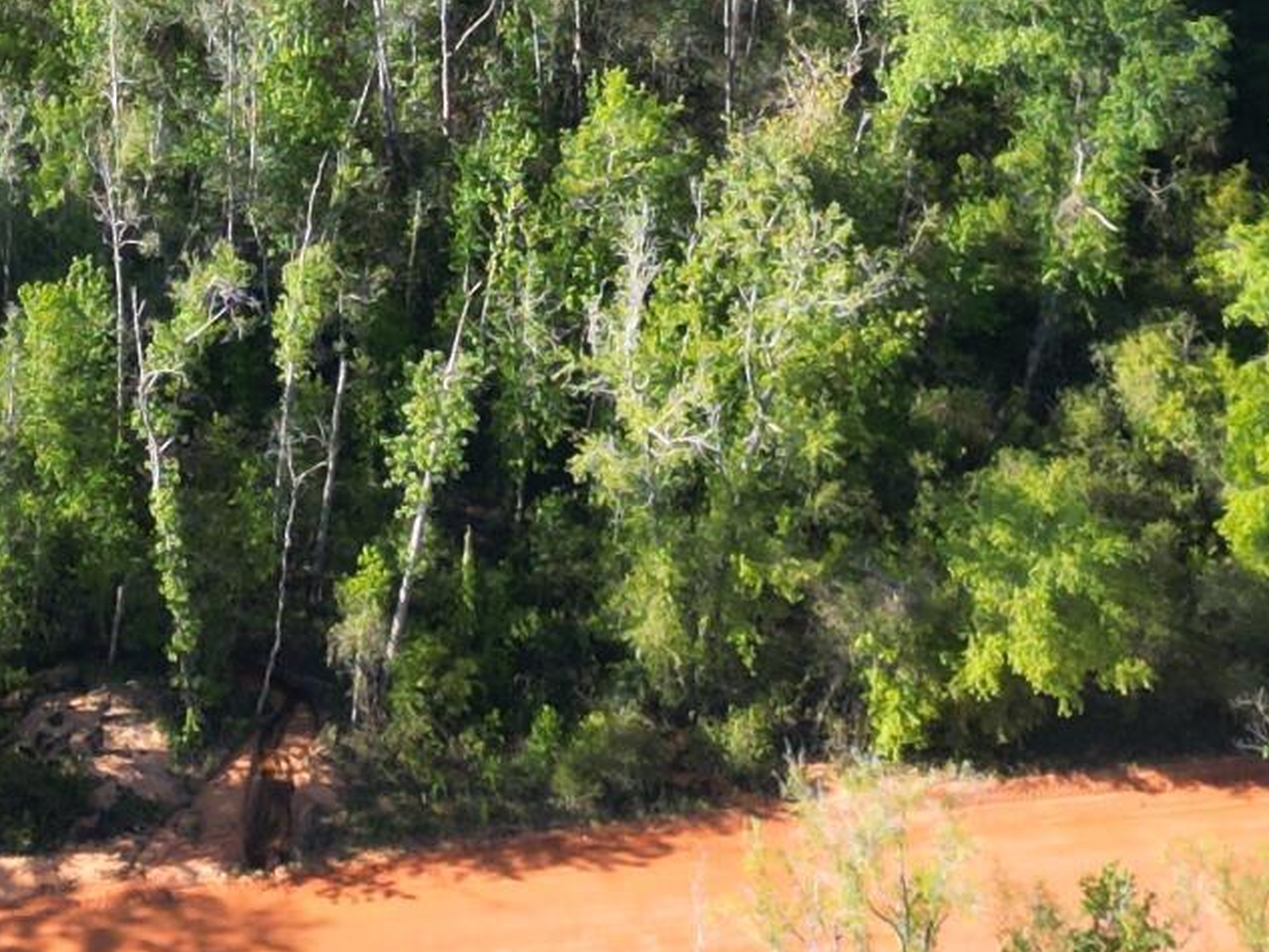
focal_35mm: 114
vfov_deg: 11.6
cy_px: -994
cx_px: -58
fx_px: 4179
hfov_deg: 16.8
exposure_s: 1/1000
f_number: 1.7
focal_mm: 6.72
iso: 110
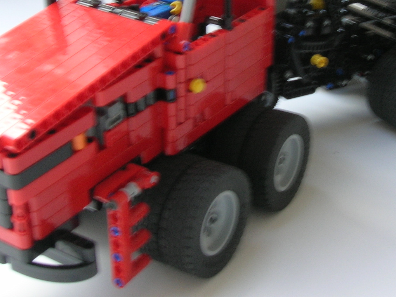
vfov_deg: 22.3
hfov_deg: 29.5
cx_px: 275
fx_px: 744
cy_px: 67
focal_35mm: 65
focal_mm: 5.7
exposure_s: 1/10.2
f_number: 4.9
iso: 50
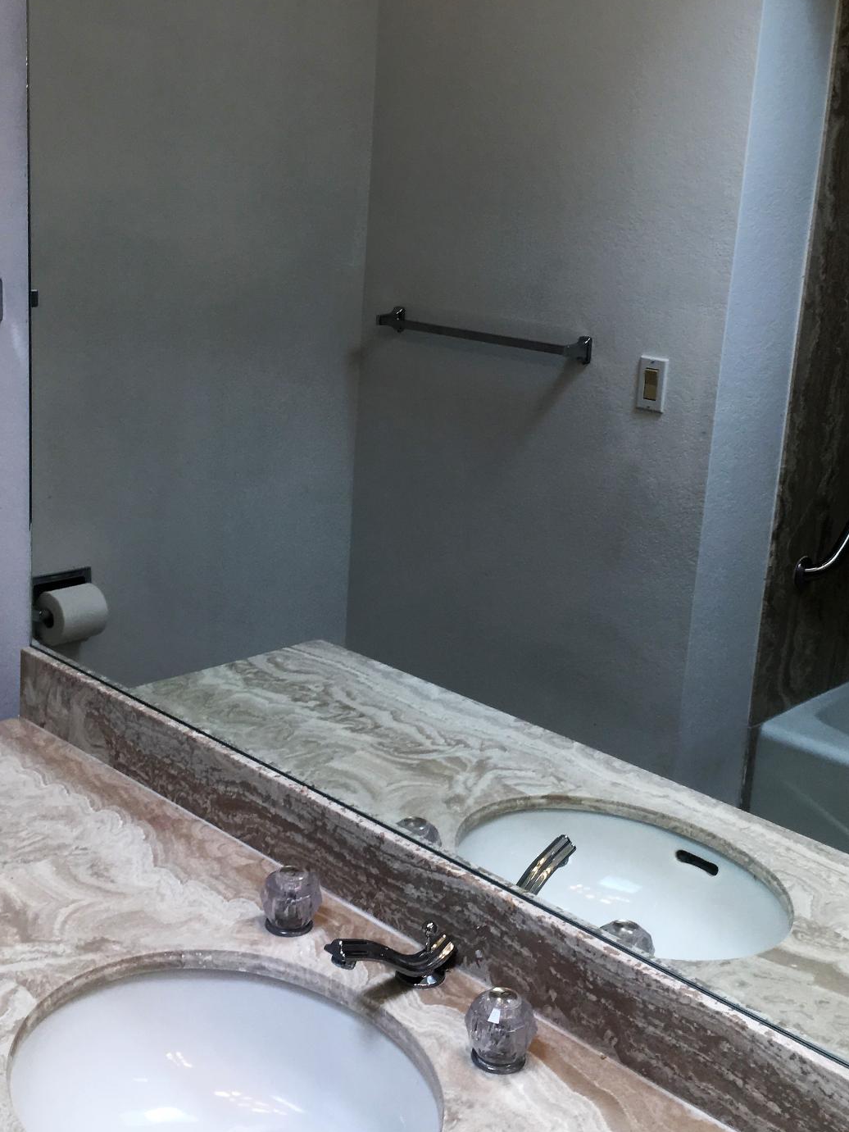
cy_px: 511
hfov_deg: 34.4
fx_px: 1373
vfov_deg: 44.7
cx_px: 431
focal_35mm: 42
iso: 32
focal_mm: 4.15
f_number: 2.2
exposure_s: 1/60
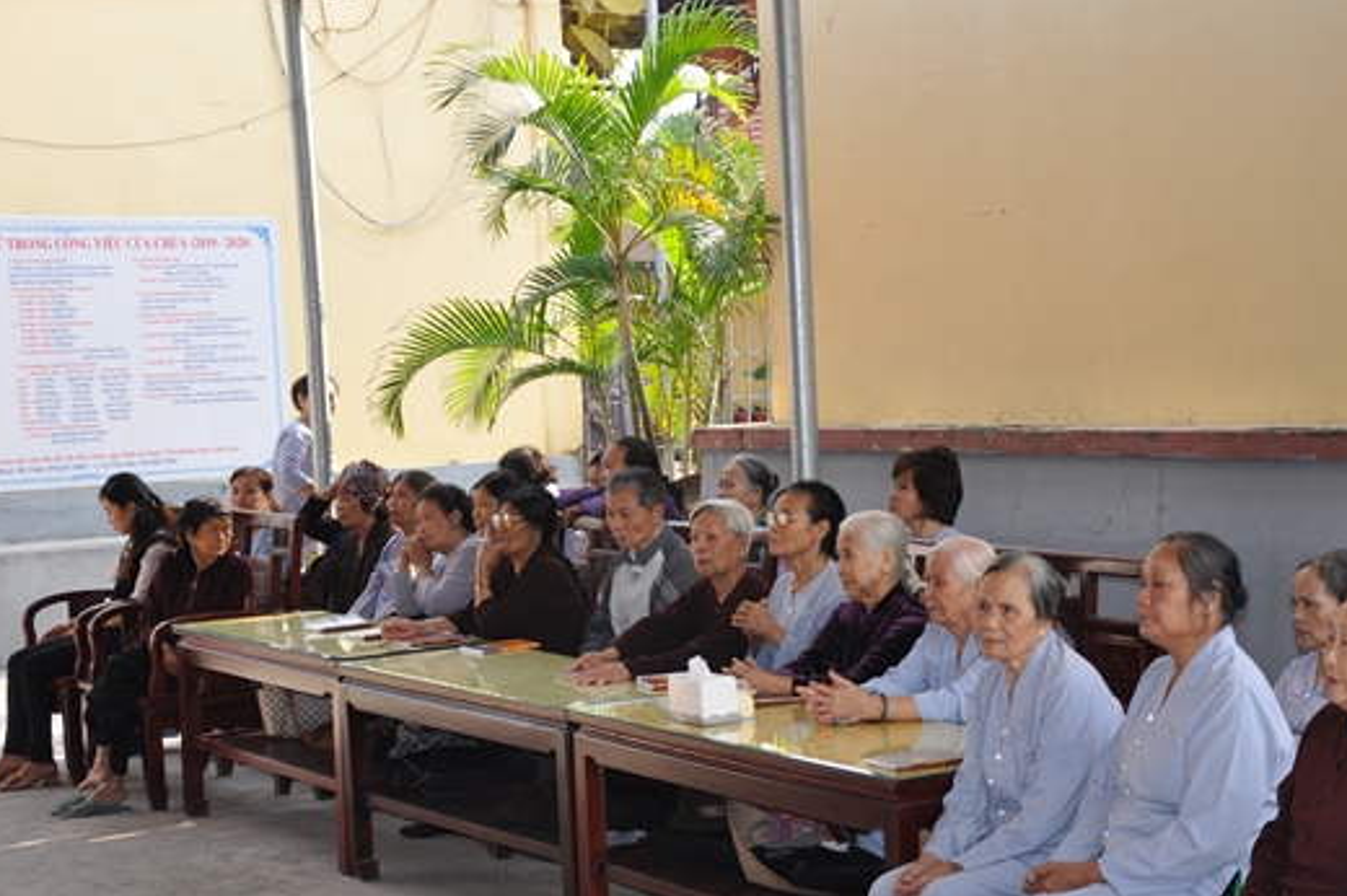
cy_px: 531
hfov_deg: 27.0
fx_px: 2804
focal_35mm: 75
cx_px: 769
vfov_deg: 18.1
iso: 200
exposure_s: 1/160
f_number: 4.5
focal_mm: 40
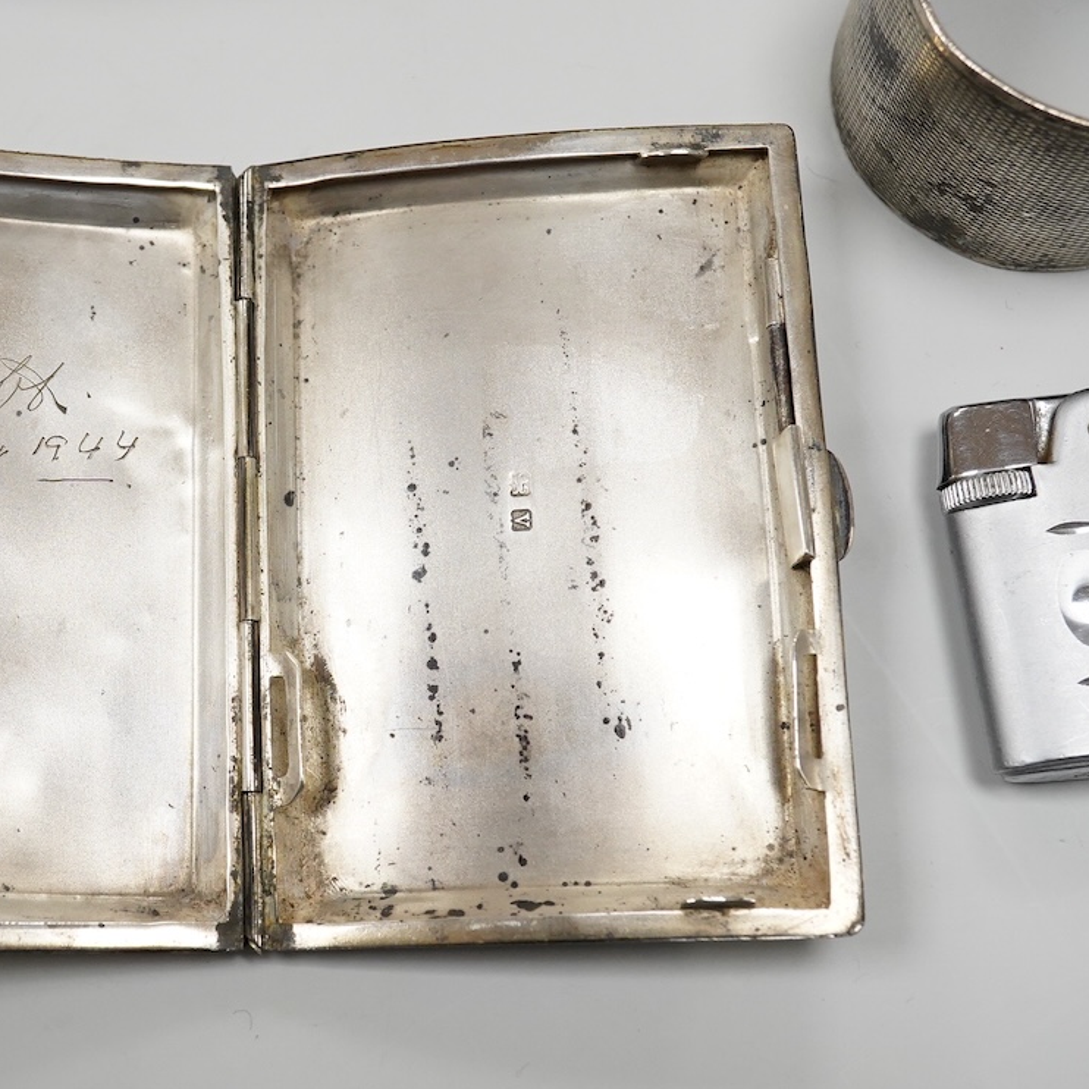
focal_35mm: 58
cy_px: 542
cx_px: 277
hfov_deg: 29.1
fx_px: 2064
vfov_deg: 29.6
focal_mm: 30
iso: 2500
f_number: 11
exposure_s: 1/200
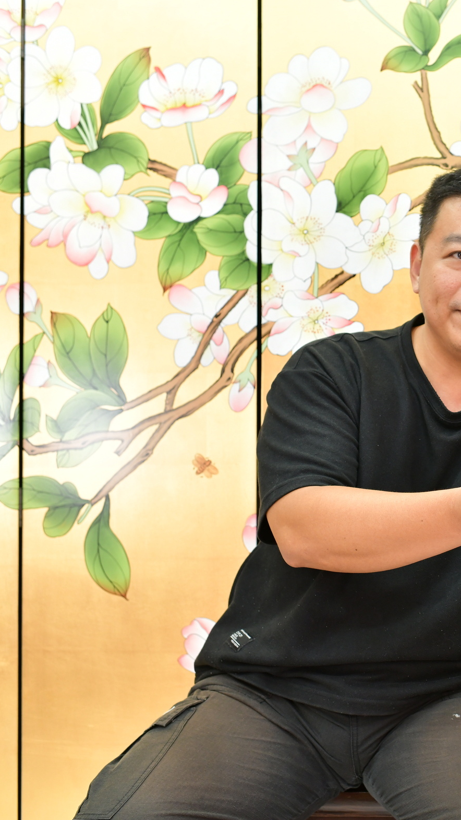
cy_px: 417
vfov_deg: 37.2
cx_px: 579
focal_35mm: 56
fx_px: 1217
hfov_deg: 19.9
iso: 800
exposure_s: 1/200
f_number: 4.5
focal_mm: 35
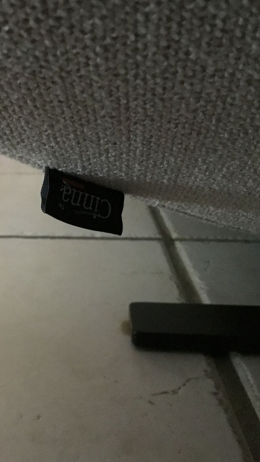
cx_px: 29
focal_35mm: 46
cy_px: 234
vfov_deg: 44.6
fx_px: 564
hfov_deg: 25.2
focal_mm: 3.3
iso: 800
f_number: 2.4
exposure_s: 1/17
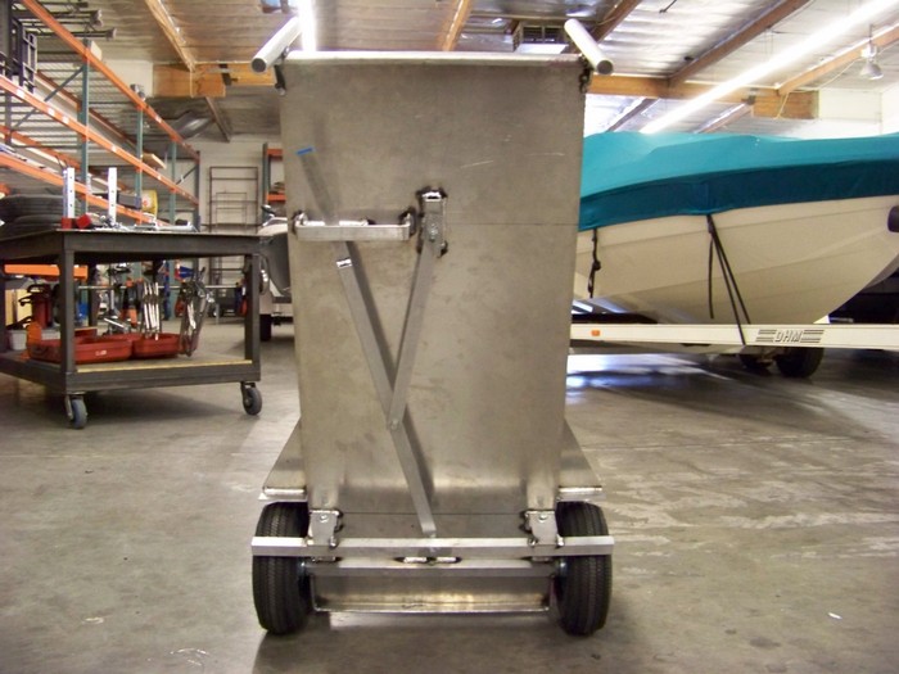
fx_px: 935
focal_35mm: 36
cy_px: 337
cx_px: 450
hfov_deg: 51.4
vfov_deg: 39.7
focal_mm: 5.85
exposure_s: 1/13
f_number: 2.8
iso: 400
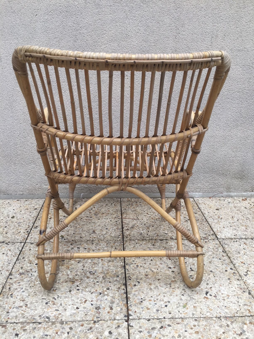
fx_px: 284
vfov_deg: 61.7
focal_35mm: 29
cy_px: 170
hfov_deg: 48.2
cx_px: 127
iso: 32
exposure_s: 1/195
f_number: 2.2
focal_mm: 4.15
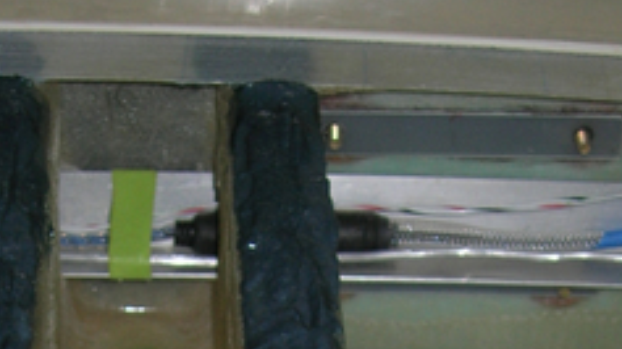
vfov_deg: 9.7
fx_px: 1846
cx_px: 199
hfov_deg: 19.1
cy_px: 811
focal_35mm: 112
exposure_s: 1/60.1
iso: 64
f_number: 2.8
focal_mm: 7.8
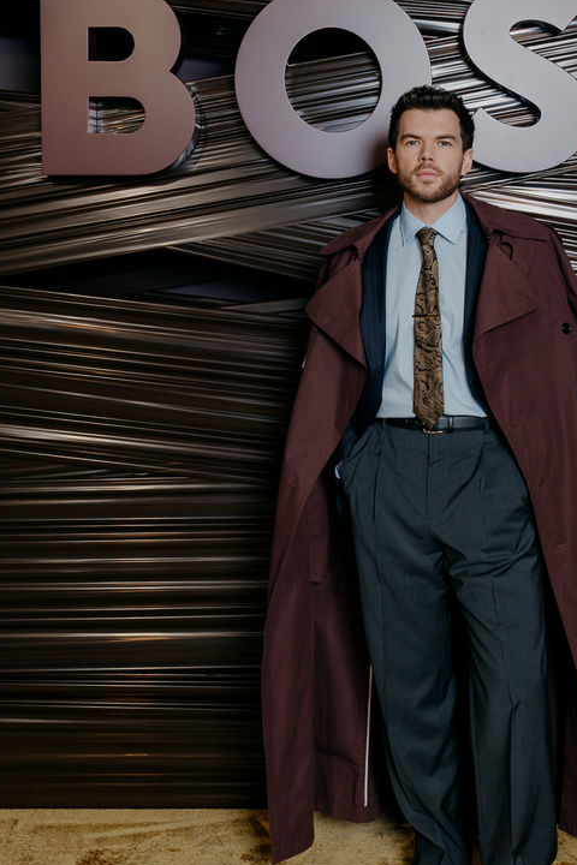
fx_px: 1154
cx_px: 388
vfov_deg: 40.9
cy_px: 342
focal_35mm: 48
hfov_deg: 27.9
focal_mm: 27
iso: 800
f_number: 4.5
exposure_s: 1/125
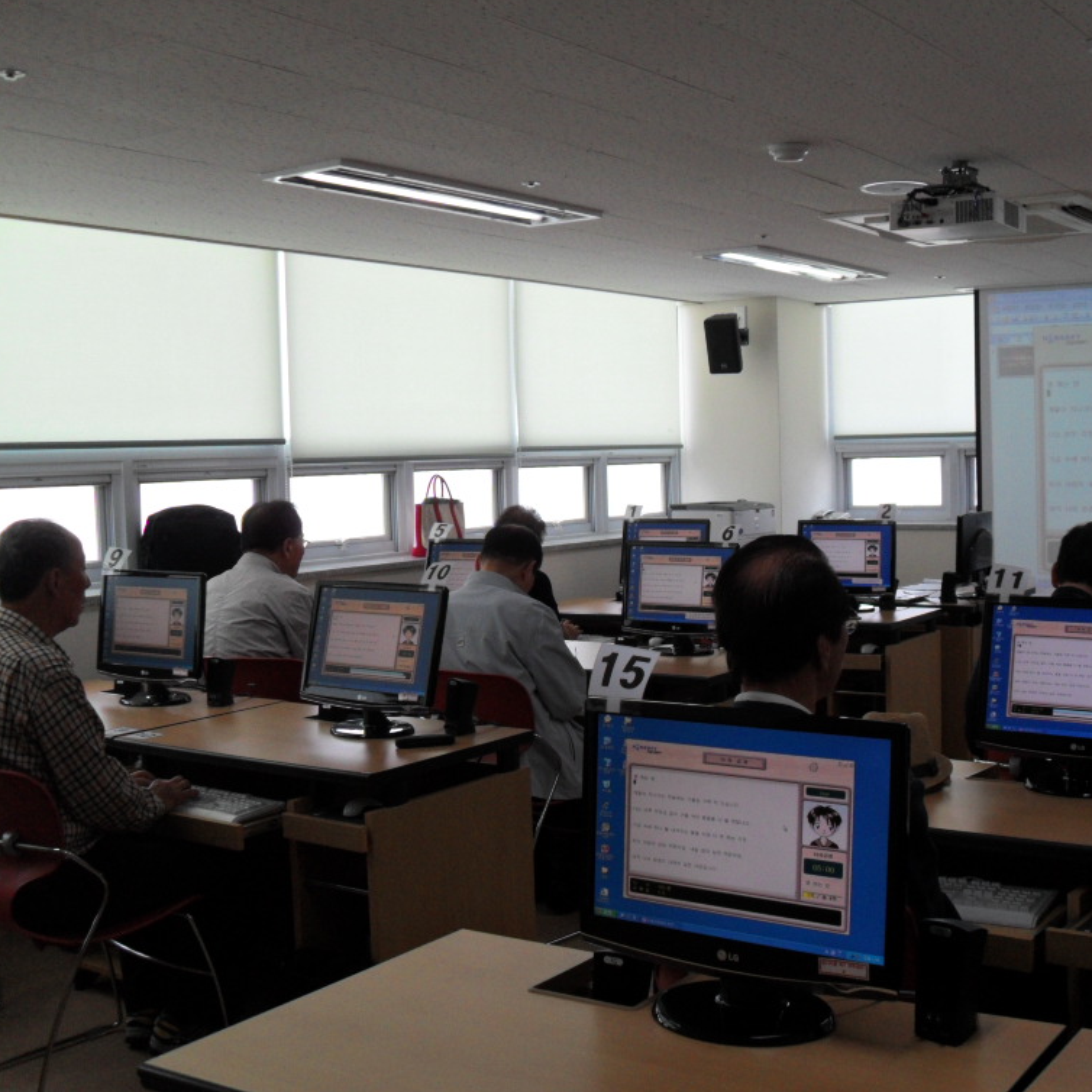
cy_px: 549
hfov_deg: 39.5
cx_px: 737
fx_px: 1499
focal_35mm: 42
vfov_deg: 40.0
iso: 100
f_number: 2.8
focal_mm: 6.2
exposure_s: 1/180
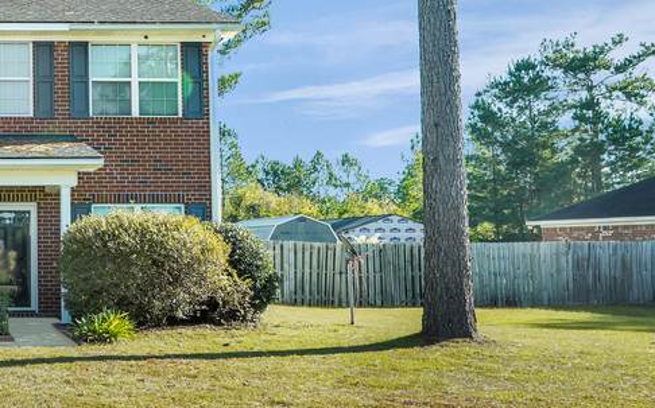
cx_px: -97
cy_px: 207
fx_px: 767
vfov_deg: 29.8
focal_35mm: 43
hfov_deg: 37.2
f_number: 9
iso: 320
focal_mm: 16
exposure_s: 1/125
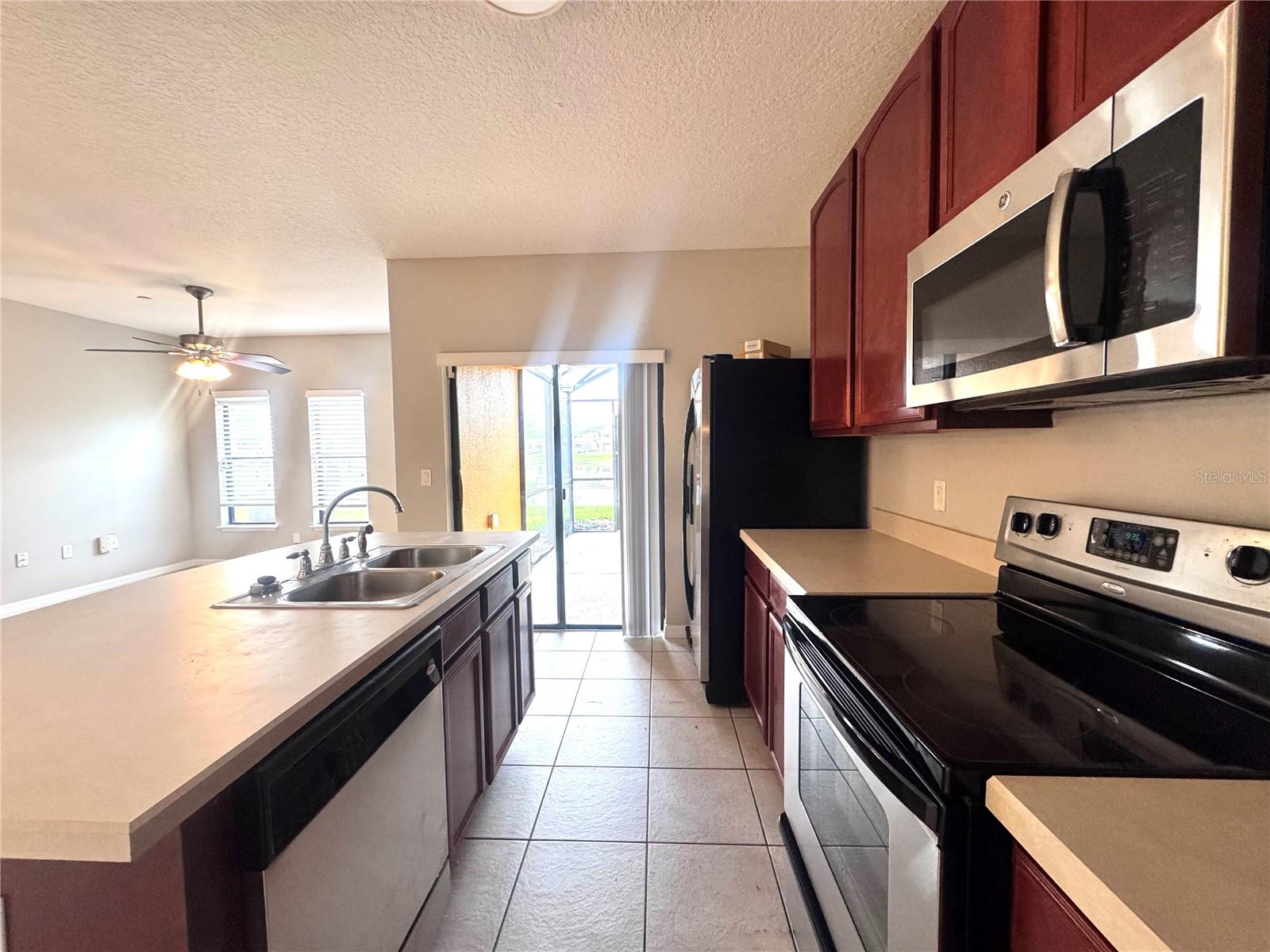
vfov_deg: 85.7
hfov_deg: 102.1
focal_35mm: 14
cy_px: 476
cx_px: 635
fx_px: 514
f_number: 2.2
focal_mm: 2.22
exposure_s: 1/120
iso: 320
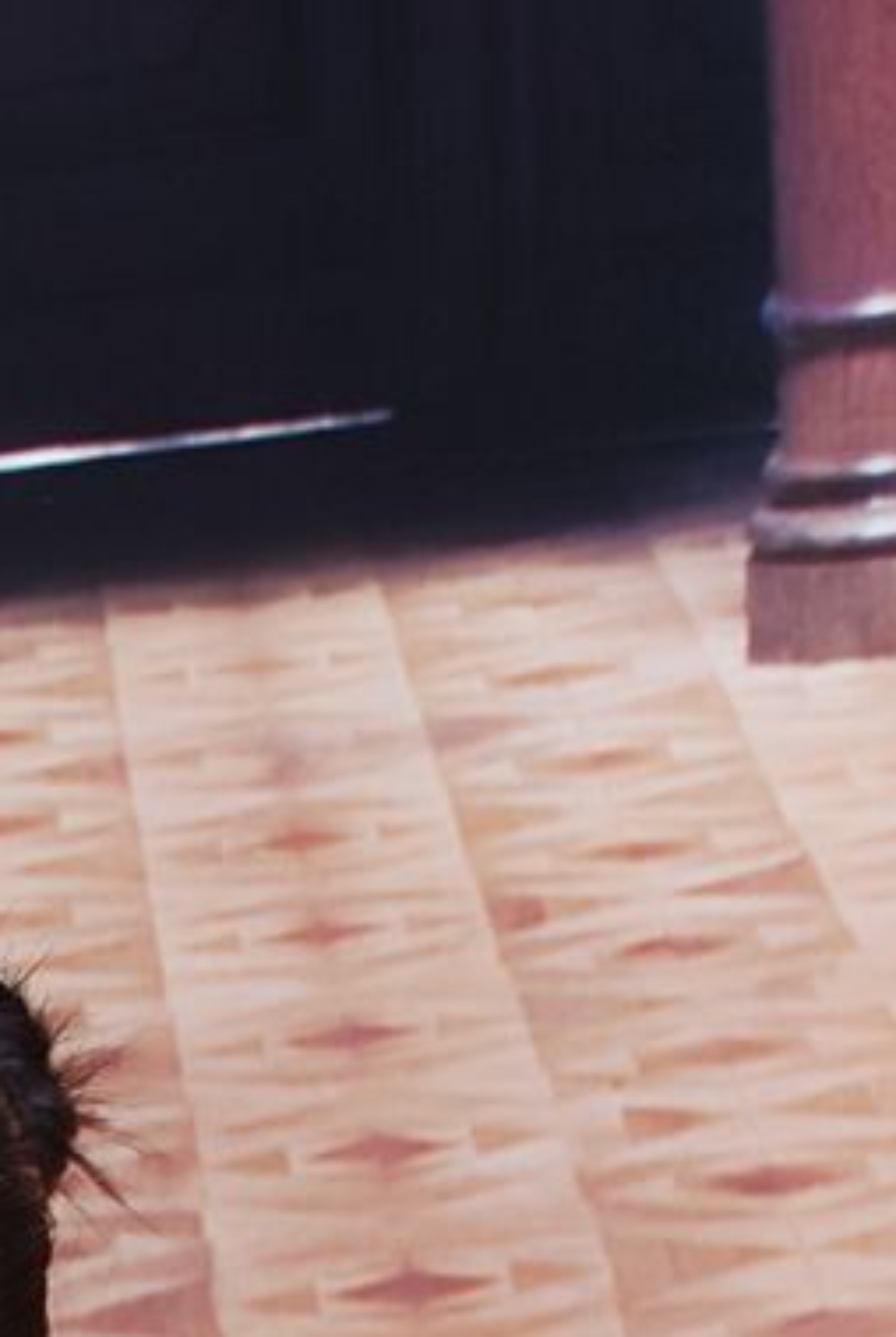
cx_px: -344
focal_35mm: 196
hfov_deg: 6.9
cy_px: 2819
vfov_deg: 9.6
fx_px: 7294
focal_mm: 31
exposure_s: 1/8
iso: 100
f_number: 13
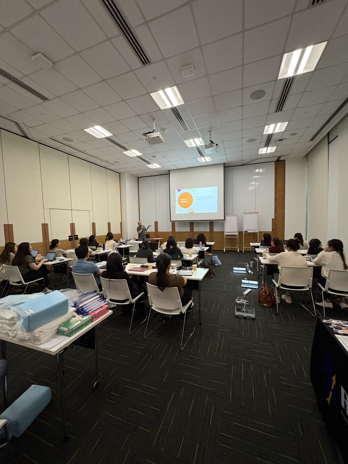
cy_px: 232
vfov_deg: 102.1
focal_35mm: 14
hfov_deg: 85.7
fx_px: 188
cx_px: 174
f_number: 2.2
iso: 500
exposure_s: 1/49
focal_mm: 2.22
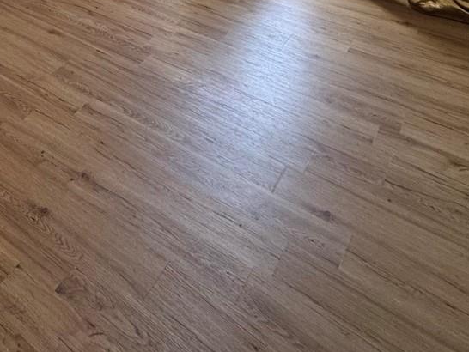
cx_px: 14
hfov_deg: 40.7
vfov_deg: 26.9
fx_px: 556
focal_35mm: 41
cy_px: -152
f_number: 2.2
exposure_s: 1/120
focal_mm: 2.22
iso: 160
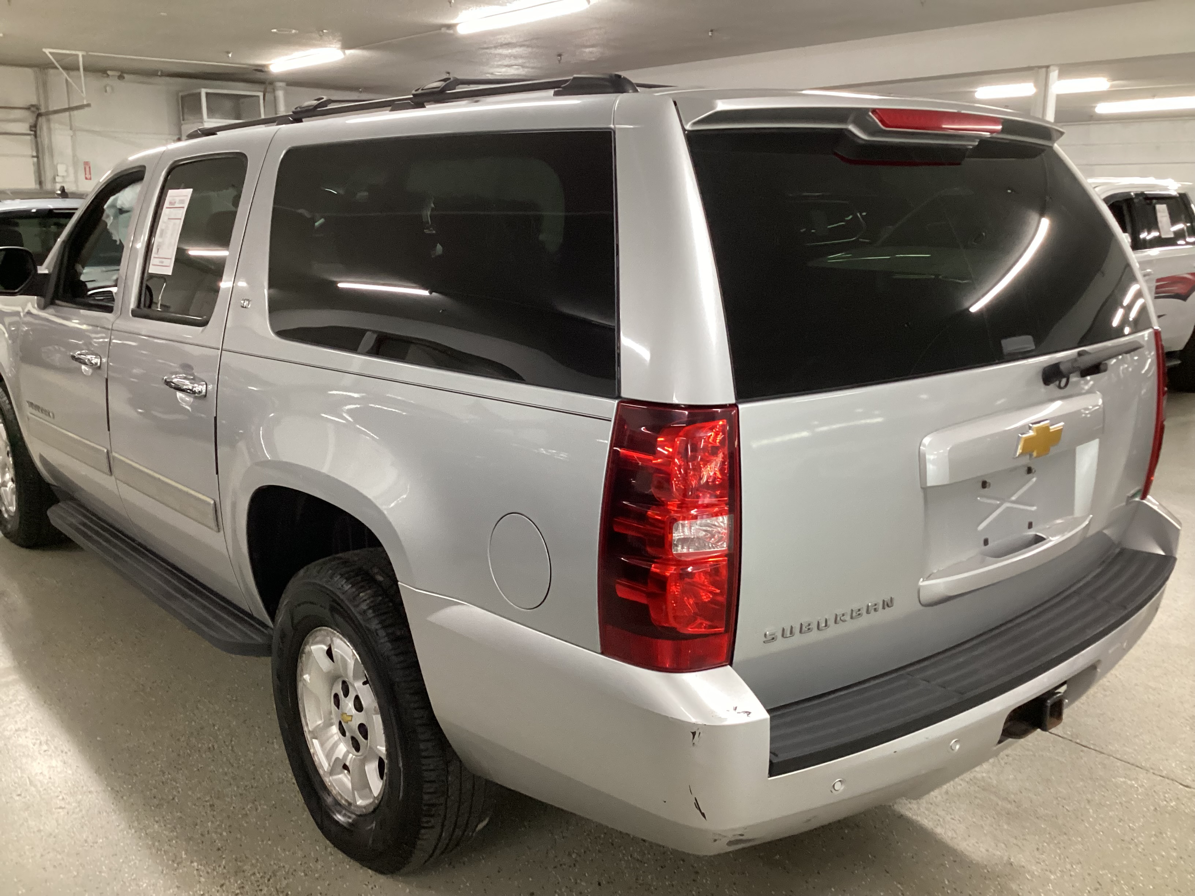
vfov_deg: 45.4
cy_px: 448
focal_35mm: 31
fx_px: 1070
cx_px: 598
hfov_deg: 58.4
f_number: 2.4
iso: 320
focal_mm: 3.3
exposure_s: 1/60
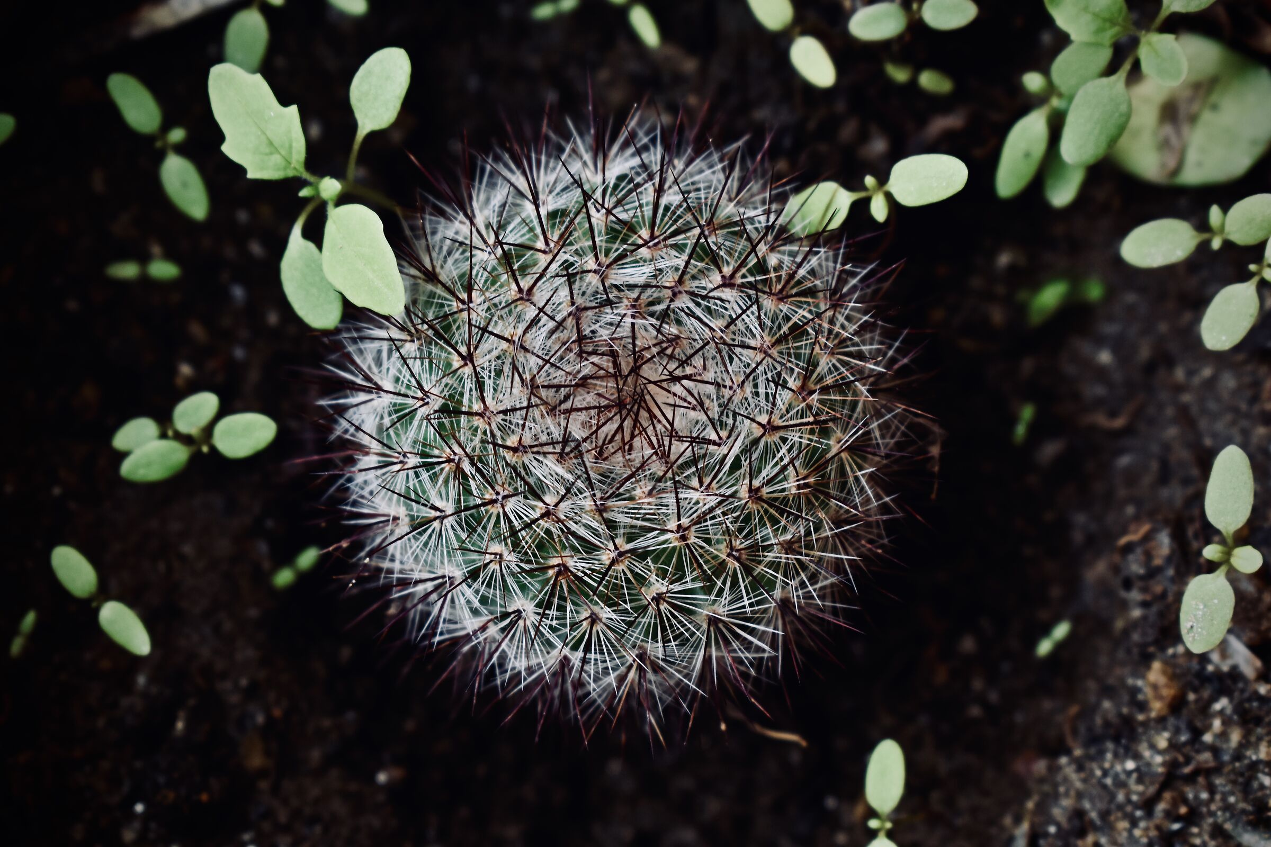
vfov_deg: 16.6
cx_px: 636
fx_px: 2912
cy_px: 424
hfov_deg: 24.6
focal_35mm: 82
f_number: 7.1
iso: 400
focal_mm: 55
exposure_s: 1/125
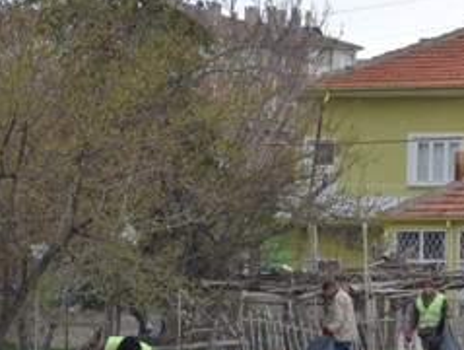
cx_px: 322
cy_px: 252
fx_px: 3798
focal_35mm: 283
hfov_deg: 7.0
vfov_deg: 5.3
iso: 200
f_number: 8
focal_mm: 105
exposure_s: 1/250
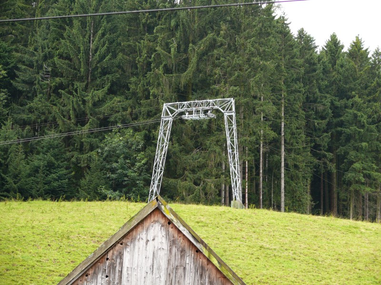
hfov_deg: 13.6
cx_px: 190
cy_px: 142
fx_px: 1596
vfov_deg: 10.2
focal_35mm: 145
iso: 100
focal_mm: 30.6
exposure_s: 1/100
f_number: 3.6
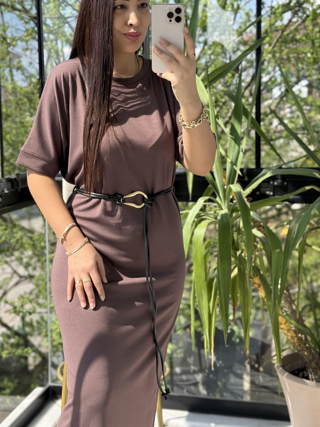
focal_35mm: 56
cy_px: 181
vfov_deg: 34.3
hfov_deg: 26.1
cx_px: 134
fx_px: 690
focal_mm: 6.76
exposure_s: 1/636
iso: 100
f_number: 1.78
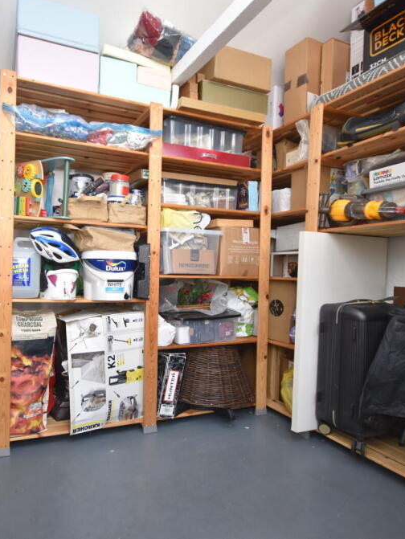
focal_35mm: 22
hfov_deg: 59.8
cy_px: 266
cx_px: 138
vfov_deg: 76.4
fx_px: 343
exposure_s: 1/250
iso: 720
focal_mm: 10
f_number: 4
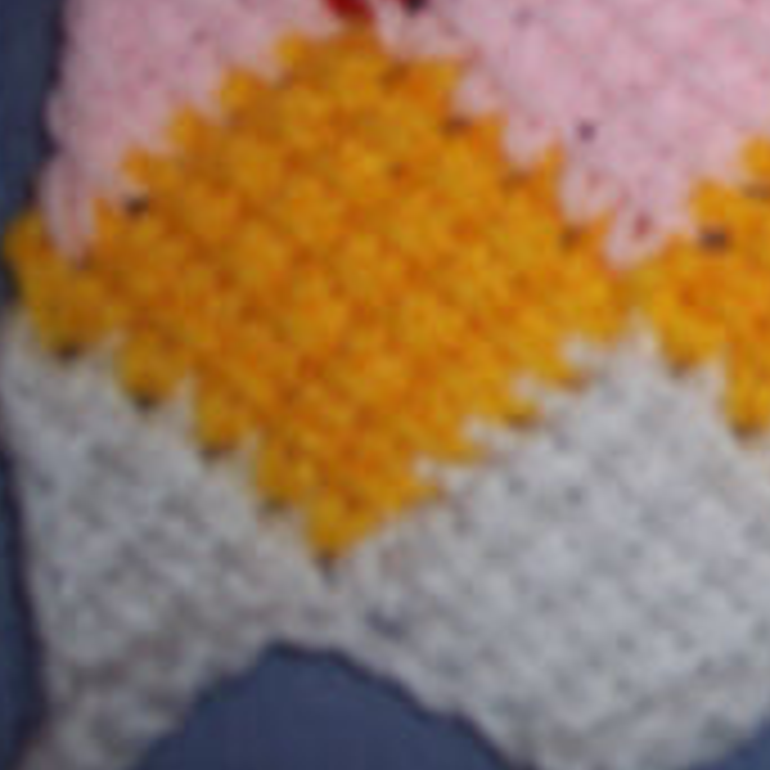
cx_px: 941
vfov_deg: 17.8
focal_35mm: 97
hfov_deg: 17.1
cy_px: 216
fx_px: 2441
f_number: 2.8
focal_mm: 8
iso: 100
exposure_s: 1/60
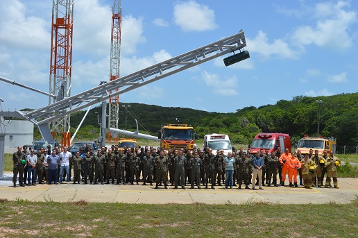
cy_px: 119
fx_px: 387
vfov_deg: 34.1
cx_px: 179
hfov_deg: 49.6
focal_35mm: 39
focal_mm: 26
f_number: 9
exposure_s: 1/320
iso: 100
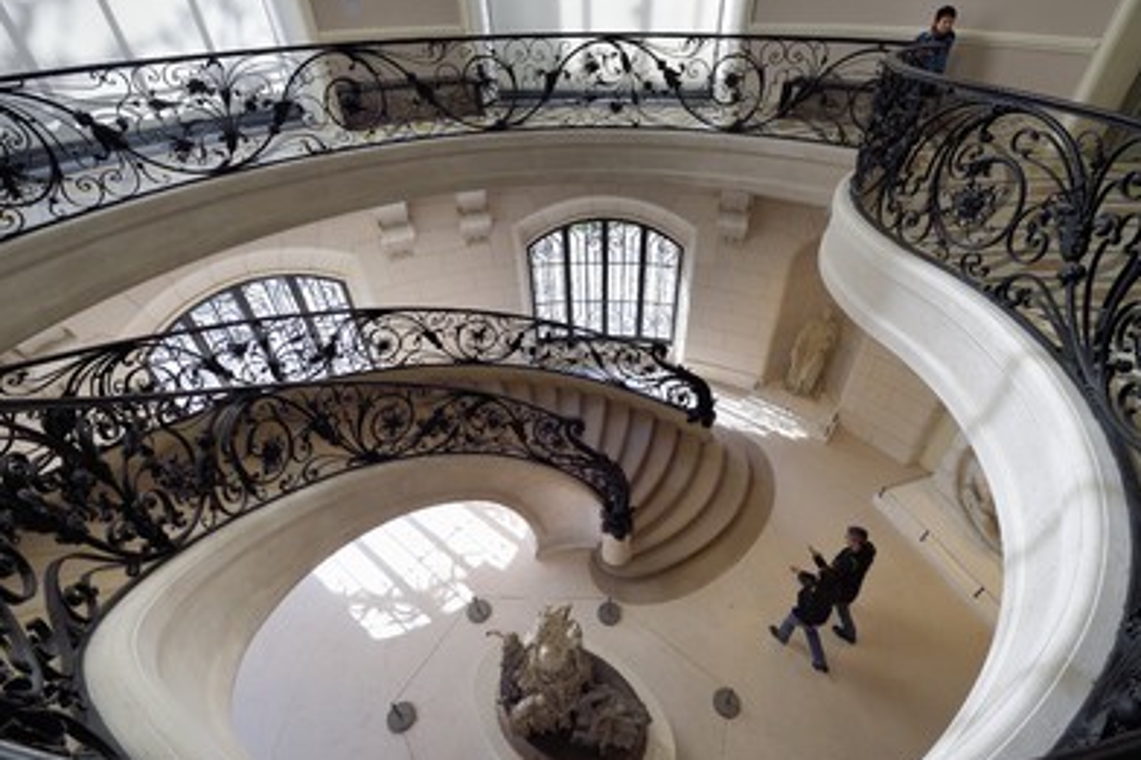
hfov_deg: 100.3
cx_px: 600
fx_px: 475
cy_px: 387
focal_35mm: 15
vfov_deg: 77.3
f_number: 13
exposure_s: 1/80
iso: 400
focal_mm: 14
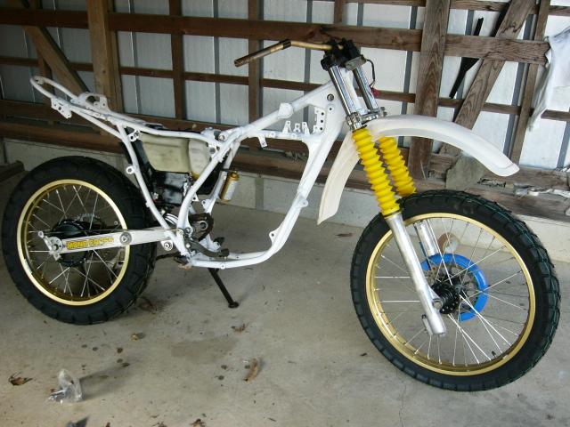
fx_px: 576
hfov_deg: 52.6
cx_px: 285
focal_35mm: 35
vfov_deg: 40.7
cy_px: 214
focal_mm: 5.8
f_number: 2.8
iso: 50
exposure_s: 1/80
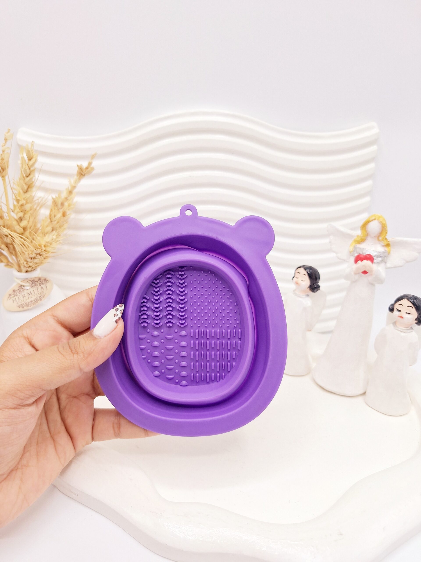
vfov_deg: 73.9
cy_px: 281
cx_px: 210
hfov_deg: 58.9
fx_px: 373
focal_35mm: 23
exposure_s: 1/455
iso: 40
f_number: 1.8
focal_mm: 5.54
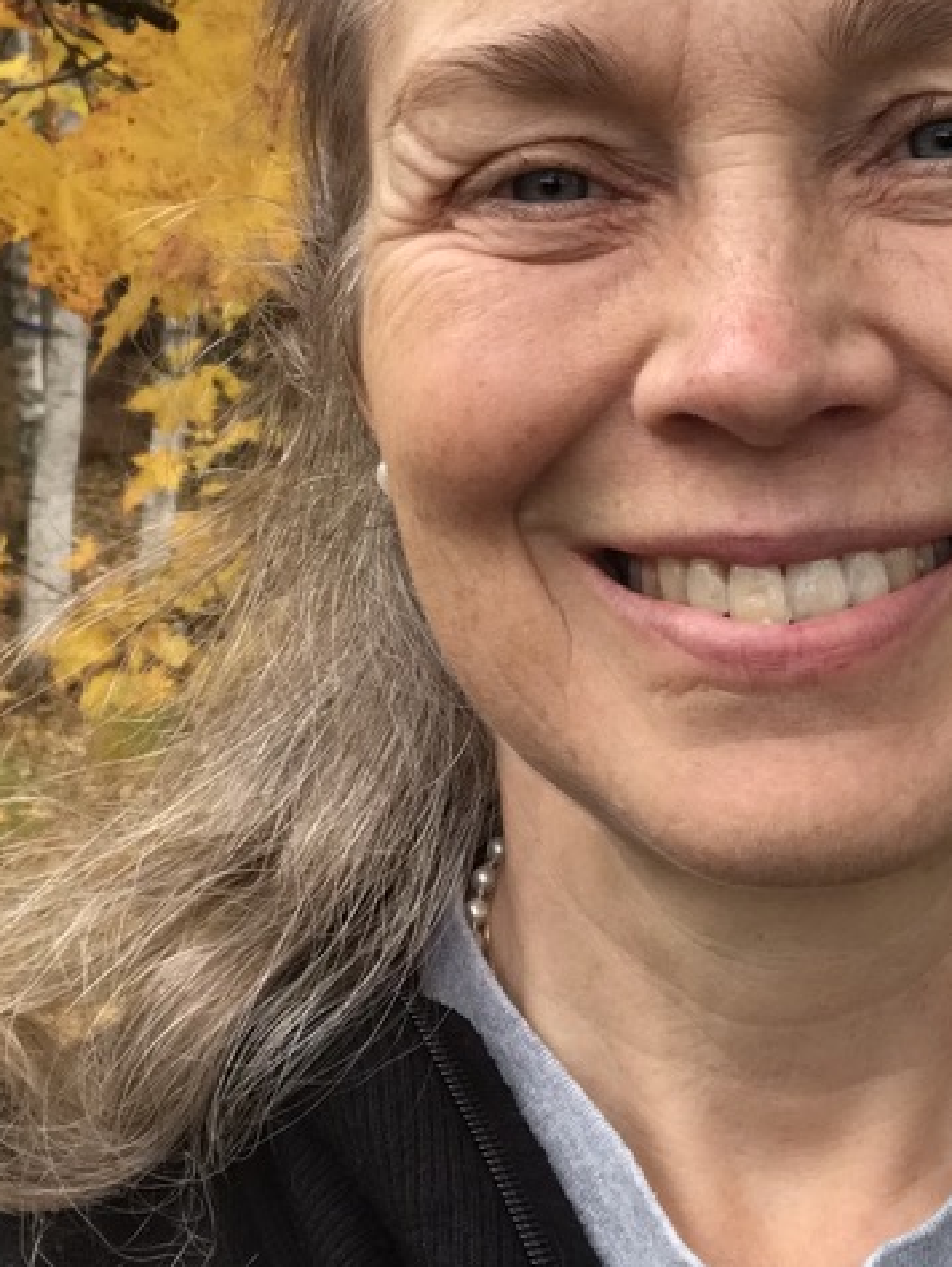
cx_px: 671
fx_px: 2528
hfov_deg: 21.2
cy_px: 458
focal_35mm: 69
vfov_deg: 28.0
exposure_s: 1/109
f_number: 2.2
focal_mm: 2.87
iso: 25
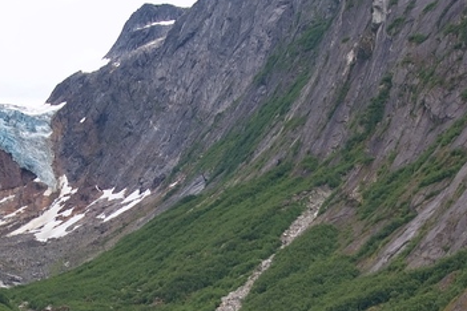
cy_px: 324
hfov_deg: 14.0
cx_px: 126
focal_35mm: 146
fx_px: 1894
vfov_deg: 9.3
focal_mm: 40
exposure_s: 1/80
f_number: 5.6
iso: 100
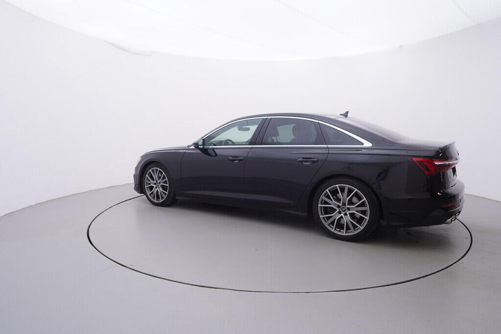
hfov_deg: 77.3
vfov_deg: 56.2
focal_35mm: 22
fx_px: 313
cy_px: 167
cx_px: 250
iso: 200
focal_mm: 15
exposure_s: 1/80
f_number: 5
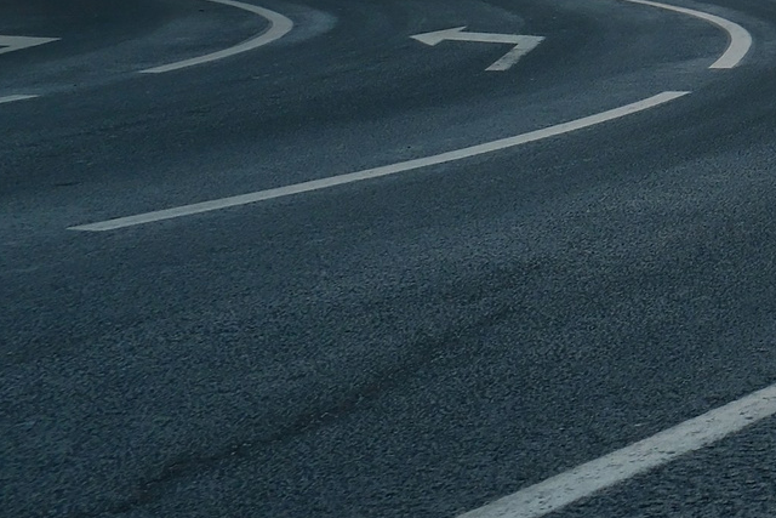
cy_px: -305
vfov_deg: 12.0
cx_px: 1364
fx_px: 2328
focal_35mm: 108
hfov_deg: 16.2
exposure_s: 1/200
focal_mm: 18
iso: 640
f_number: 8
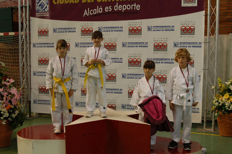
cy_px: 77
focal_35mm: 51
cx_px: 116
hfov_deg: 38.9
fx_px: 328
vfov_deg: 26.4
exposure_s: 1/60
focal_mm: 34
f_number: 4
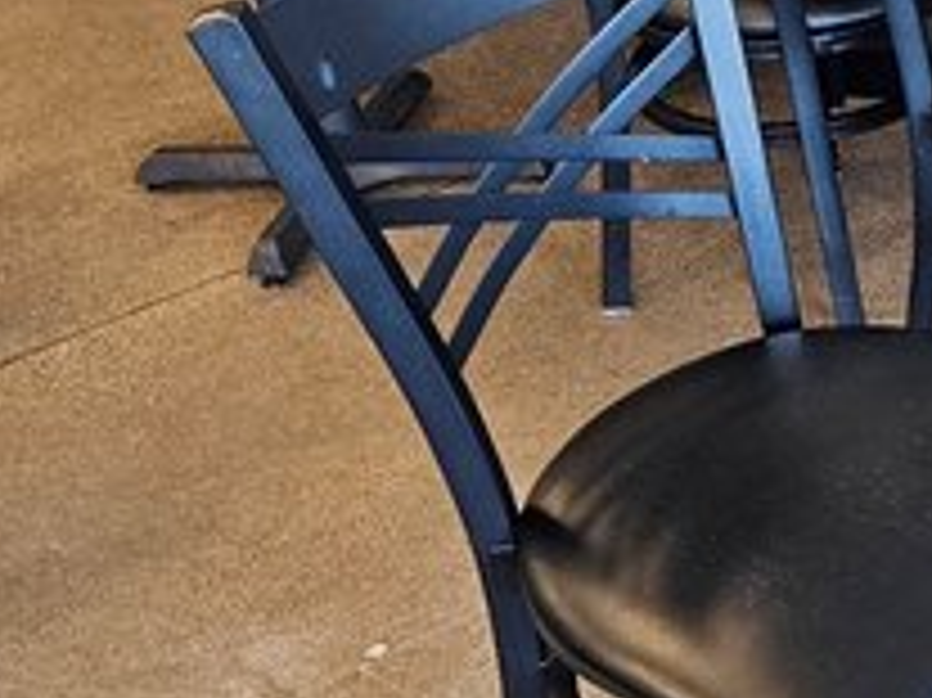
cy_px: 340
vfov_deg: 21.0
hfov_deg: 23.8
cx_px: 1272
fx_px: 1884
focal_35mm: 70
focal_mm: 5.4
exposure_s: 1/120
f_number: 1.8
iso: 250
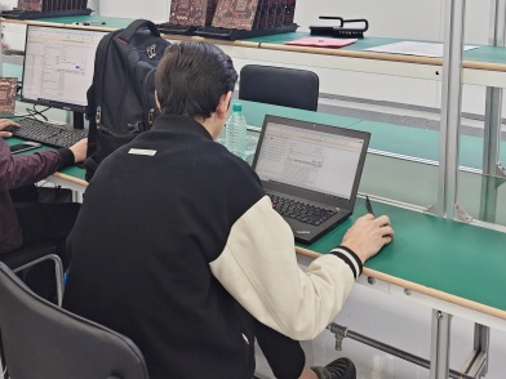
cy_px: 56
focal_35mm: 44
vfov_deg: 31.7
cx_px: 181
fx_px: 643
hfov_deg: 42.5
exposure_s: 1/100
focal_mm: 6.06
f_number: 1.6
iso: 64
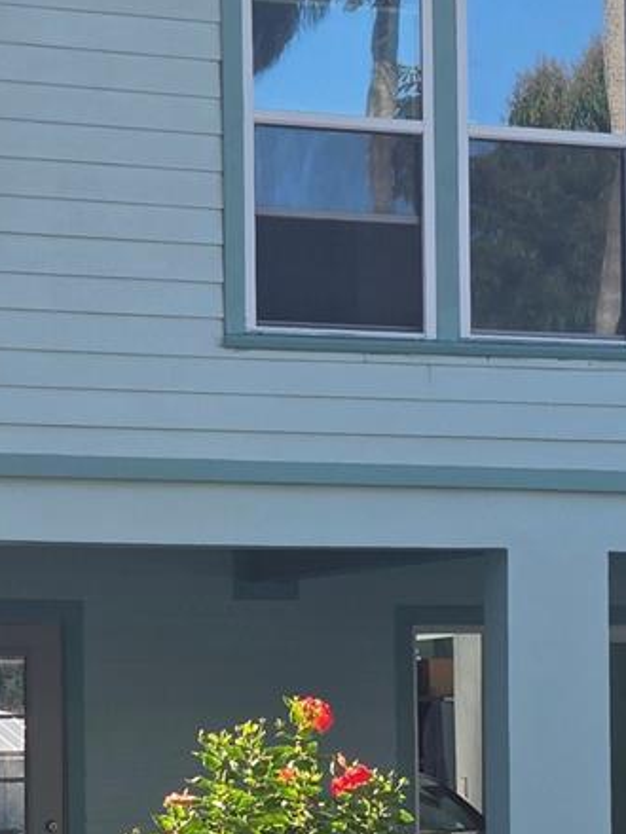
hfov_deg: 7.9
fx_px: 4533
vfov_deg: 10.4
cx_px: 653
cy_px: 853
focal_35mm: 188
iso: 50
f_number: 2.4
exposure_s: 1/545
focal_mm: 7.9
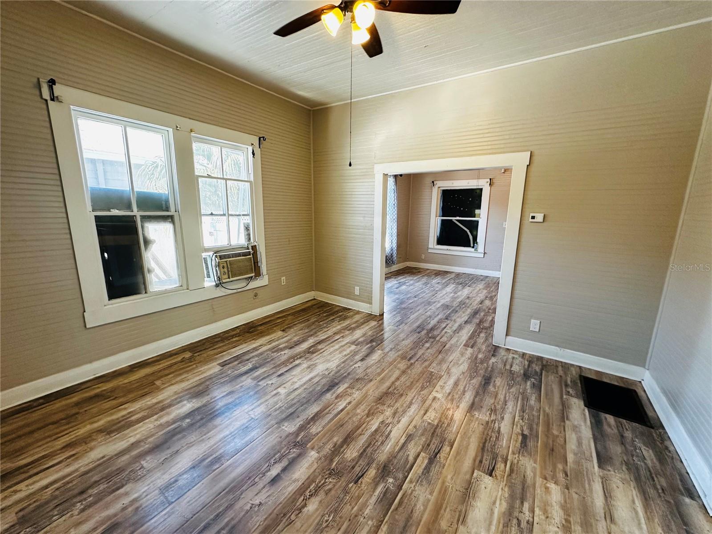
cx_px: 356
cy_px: 267
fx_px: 288
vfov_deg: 85.7
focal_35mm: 14
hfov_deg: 102.1
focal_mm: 2.22
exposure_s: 1/120
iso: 200
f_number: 2.2
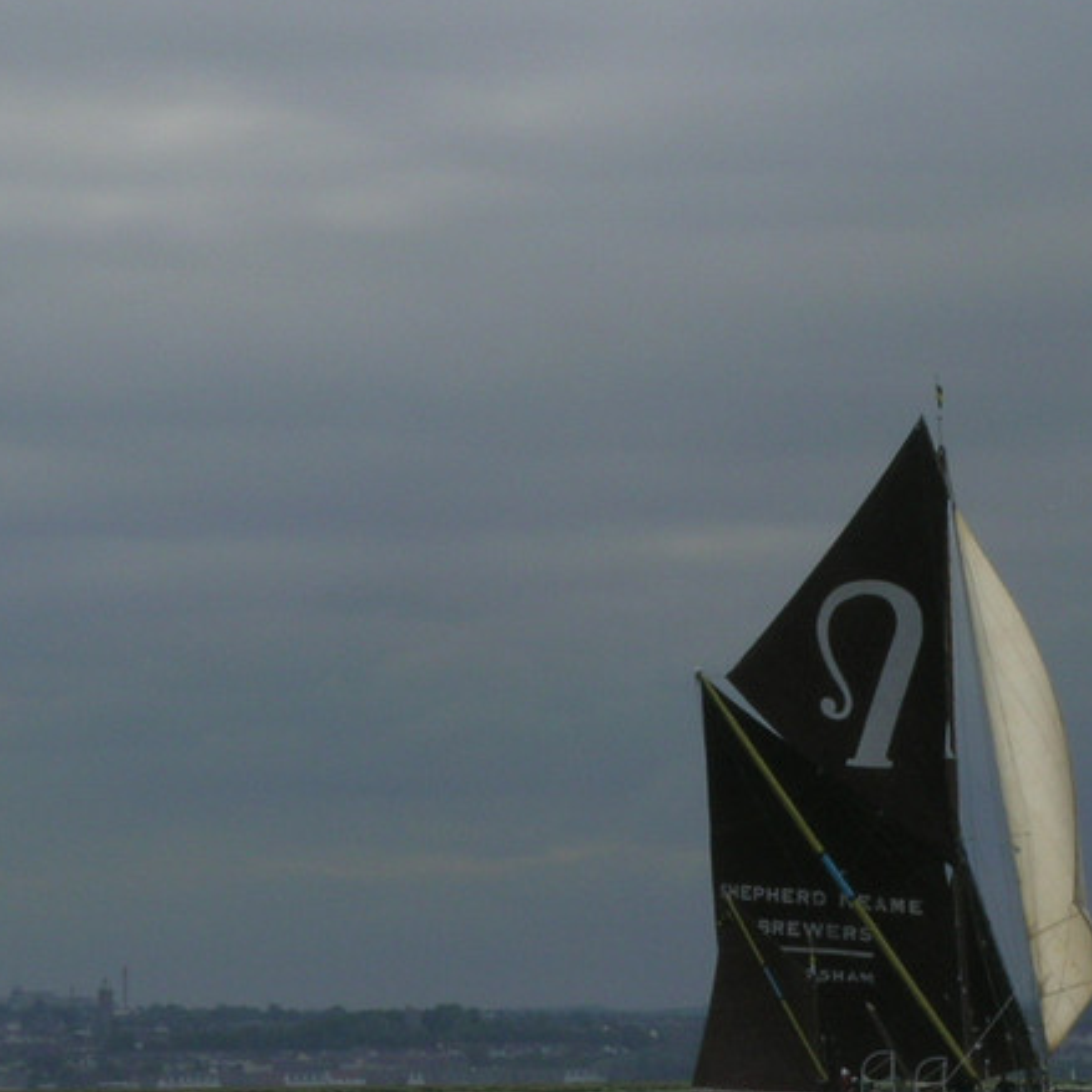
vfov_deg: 7.0
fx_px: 8887
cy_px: 841
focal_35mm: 249
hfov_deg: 7.0
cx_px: 976
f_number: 7.3
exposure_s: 1/250
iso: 50
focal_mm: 24
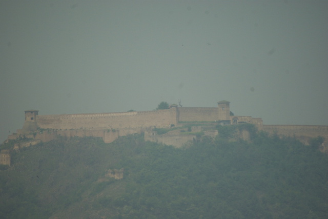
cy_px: 110
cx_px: 164
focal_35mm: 750
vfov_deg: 1.8
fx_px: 6834
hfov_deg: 2.7
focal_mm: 500
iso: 200
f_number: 6.7
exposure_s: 1/1000
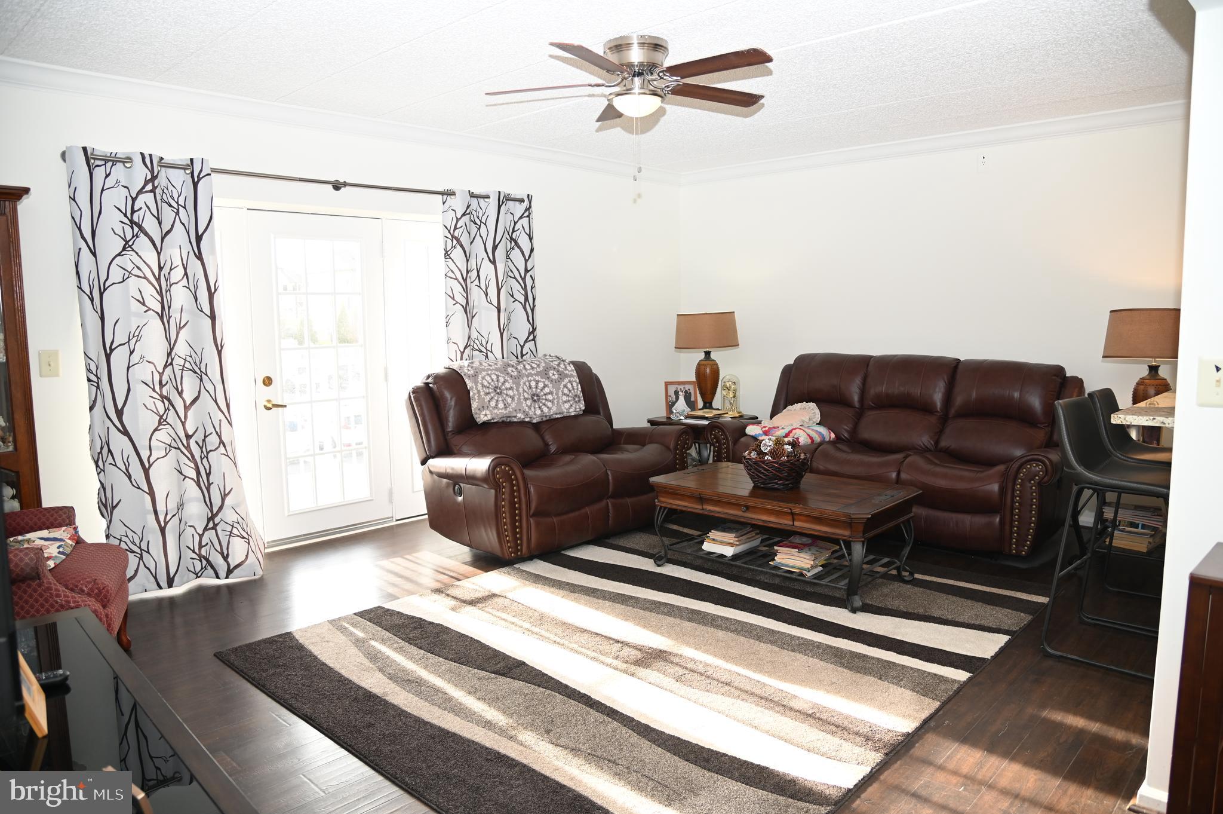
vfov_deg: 53.1
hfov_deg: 73.8
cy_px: 407
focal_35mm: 24
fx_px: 815
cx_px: 612
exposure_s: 1/200
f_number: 4
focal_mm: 24
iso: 560
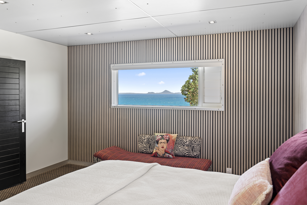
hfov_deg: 65.5
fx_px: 239
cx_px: 154
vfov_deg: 46.4
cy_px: 102
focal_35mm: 28
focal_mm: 28
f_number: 8
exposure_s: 1/3
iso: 200
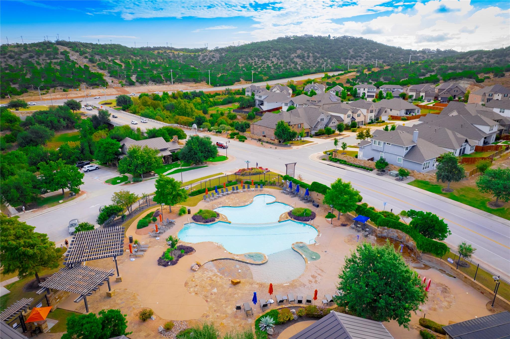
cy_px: 170
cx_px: 255
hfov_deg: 78.6
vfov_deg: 57.2
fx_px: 311
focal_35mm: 22
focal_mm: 8.38
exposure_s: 1/1000
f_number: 2.8
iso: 110
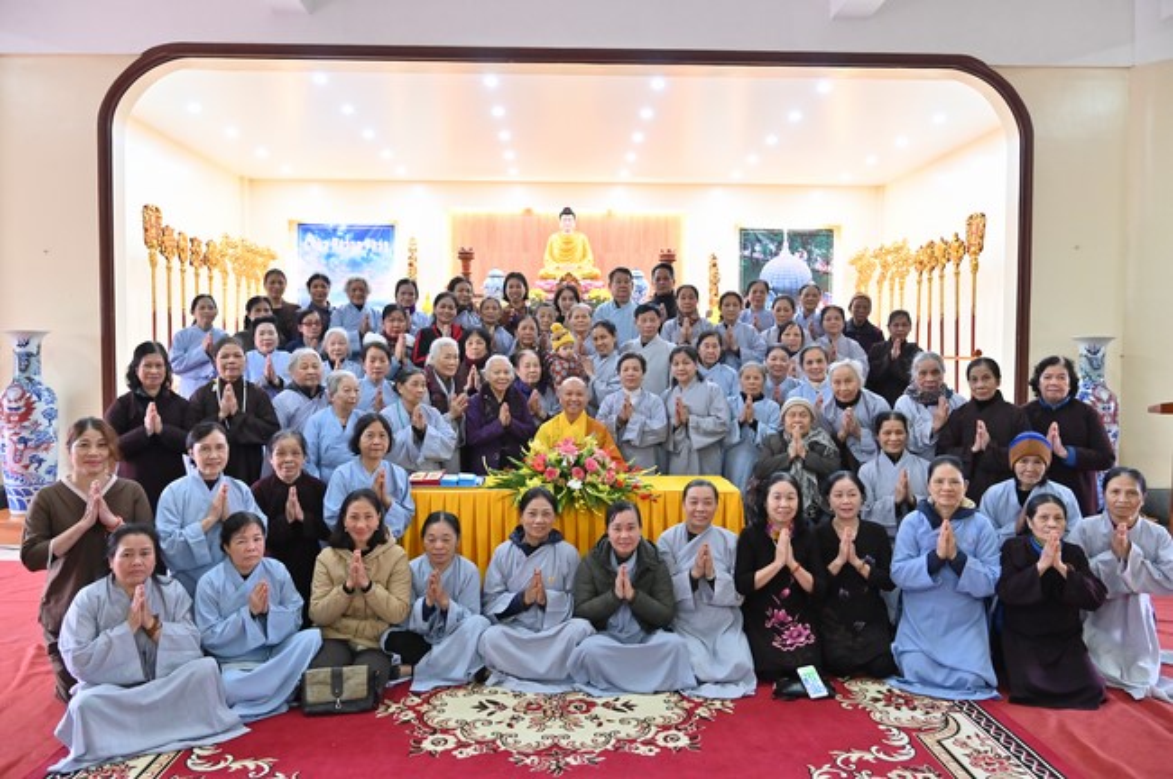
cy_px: 390
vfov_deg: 53.0
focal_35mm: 24
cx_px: 586
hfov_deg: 73.8
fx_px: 781
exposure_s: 1/60
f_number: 5.6
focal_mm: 24
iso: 3200
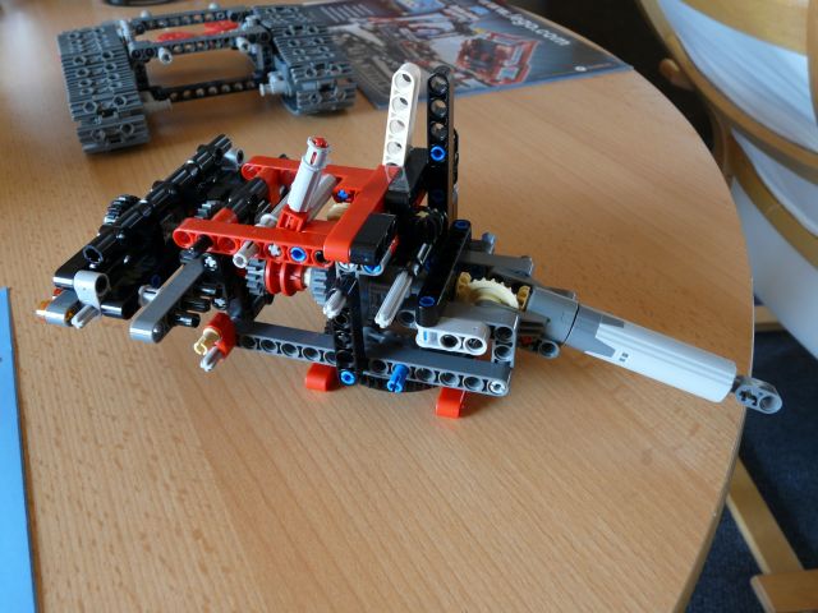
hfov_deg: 60.0
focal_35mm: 30
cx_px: 409
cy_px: 306
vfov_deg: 46.8
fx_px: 709
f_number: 2.8
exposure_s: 1/13
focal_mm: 4.6
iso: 100
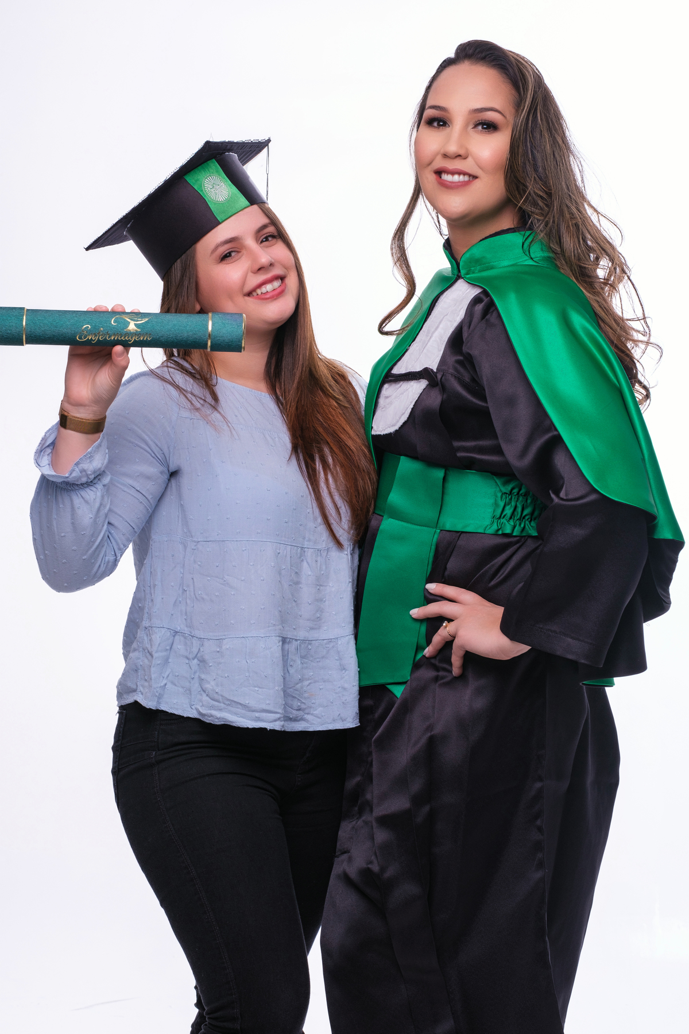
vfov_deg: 27.0
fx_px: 2153
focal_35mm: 75
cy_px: 517
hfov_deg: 18.2
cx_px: 344
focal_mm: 50
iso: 200
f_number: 7.1
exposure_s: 1/100
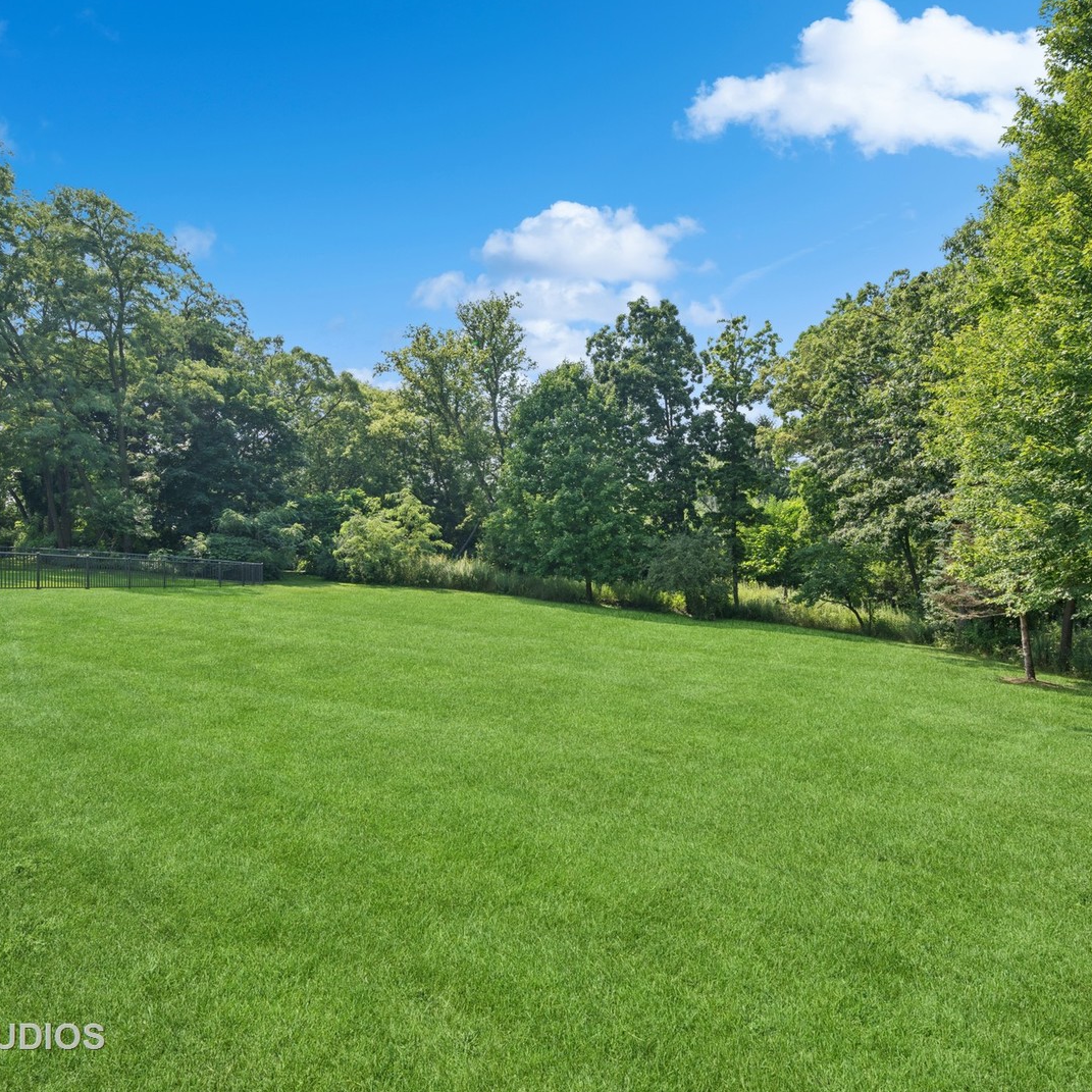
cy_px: 542
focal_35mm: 18
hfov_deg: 80.7
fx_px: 642
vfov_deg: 80.7
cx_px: 563
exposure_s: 1/320
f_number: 9
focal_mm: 14
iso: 200
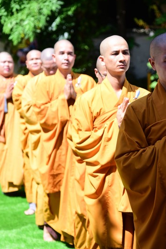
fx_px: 663
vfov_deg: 21.2
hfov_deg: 14.3
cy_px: 132
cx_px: 98
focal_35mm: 96
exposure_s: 1/800
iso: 250
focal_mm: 78
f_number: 4
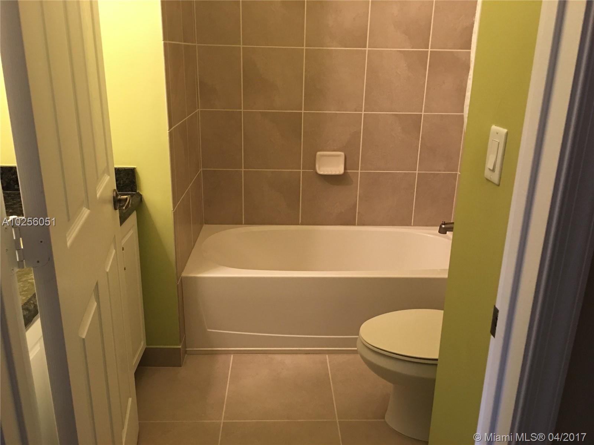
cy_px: 222
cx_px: 297
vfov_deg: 48.2
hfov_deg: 61.7
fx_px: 498
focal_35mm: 29
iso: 64
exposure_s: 1/4
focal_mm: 4.15
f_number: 2.2
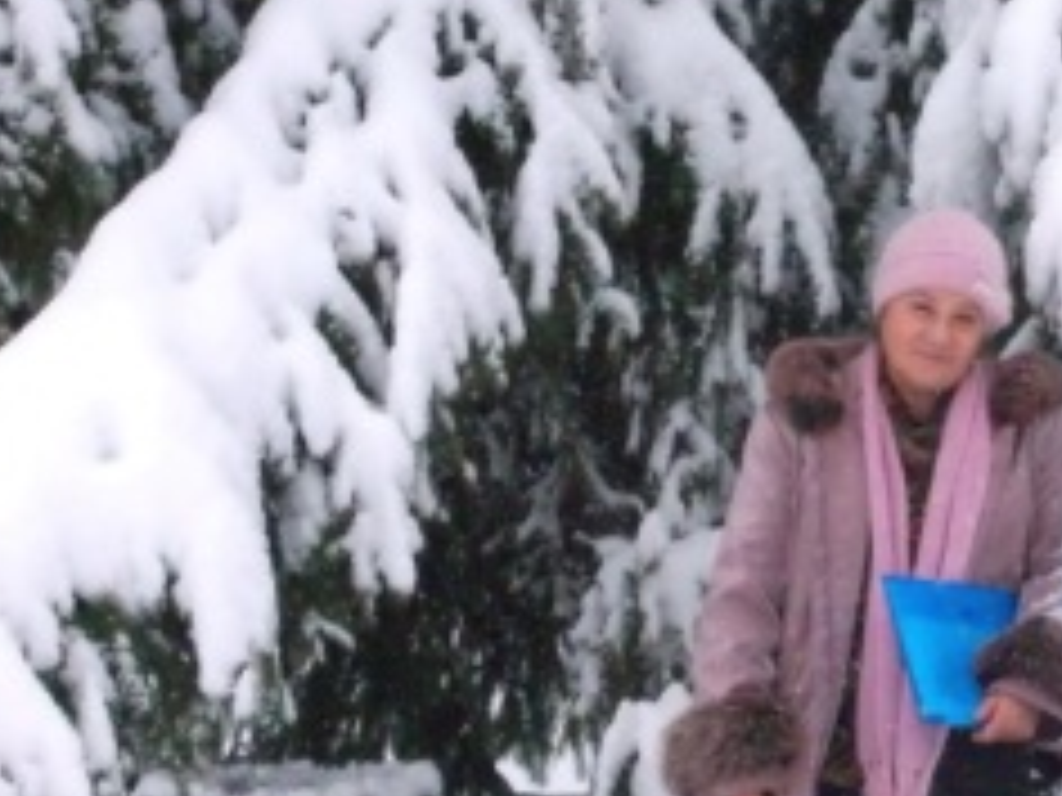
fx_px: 5952
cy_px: 472
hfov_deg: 10.2
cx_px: 936
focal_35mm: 194
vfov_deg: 7.7
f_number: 5.1
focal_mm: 17.1
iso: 286
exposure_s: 1/257
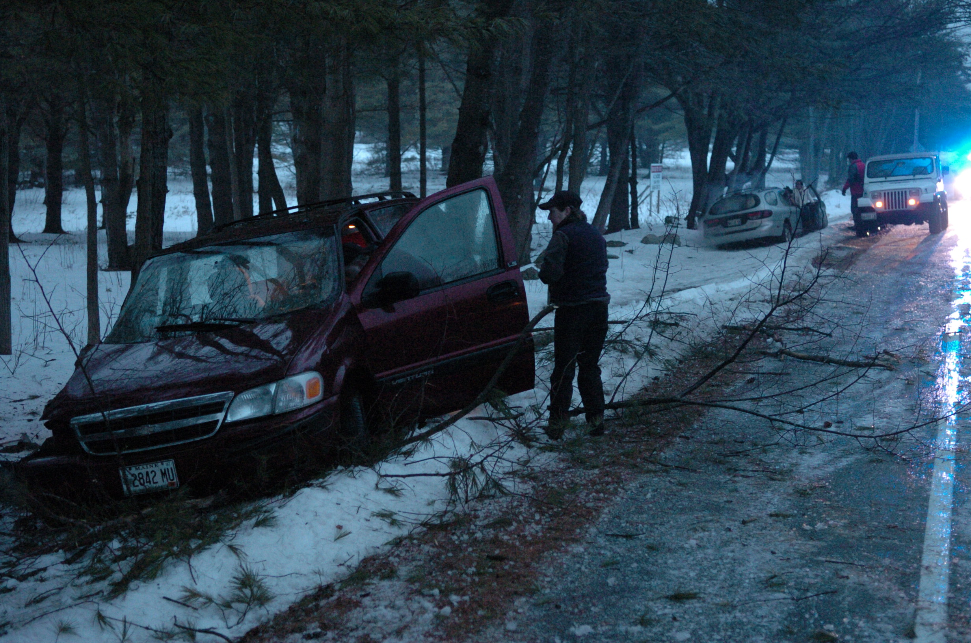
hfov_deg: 37.9
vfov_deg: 25.6
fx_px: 1413
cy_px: 322
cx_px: 486
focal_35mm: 52
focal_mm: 35
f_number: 2.8
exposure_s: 1/30
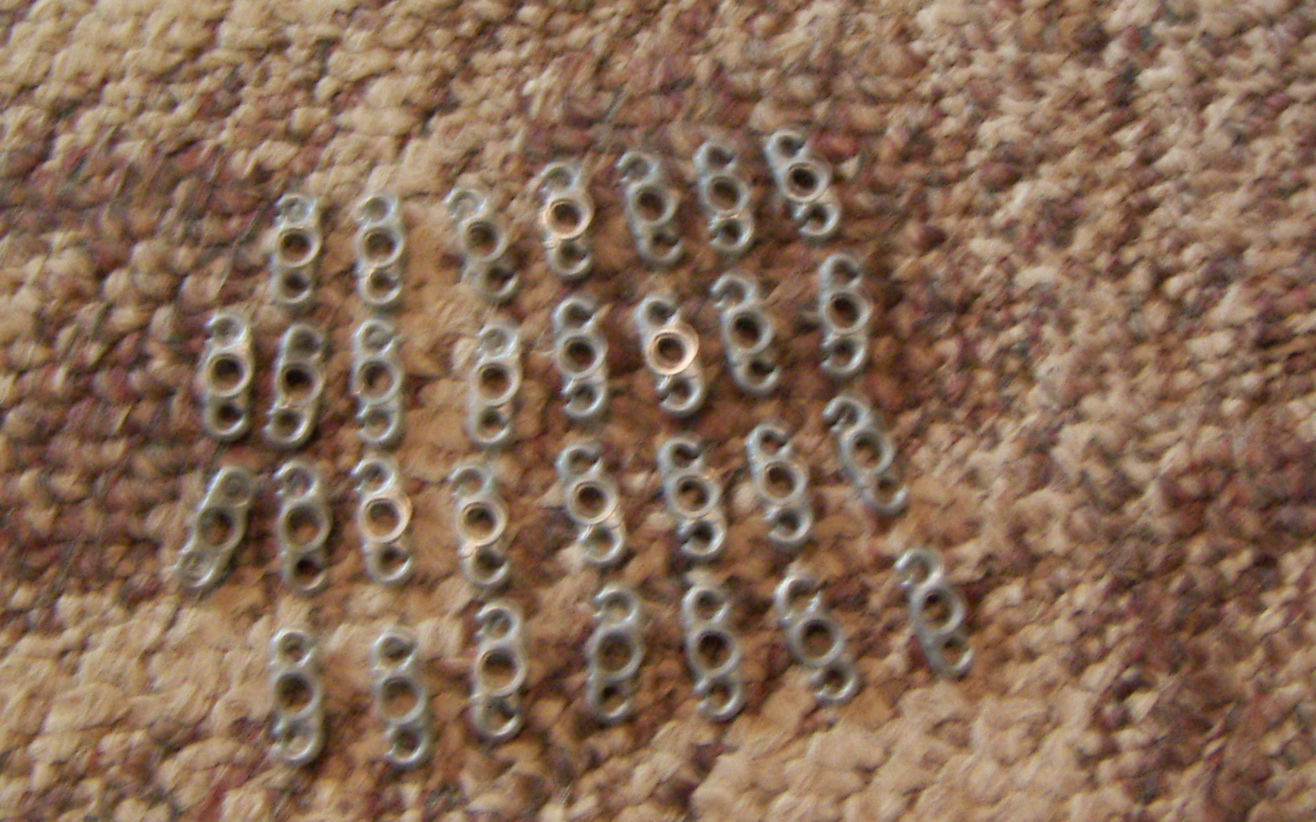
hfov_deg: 44.2
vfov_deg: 28.6
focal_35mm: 45
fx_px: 1614
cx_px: 559
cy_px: 423
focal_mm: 4.7
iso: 200
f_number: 2.8
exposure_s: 1/8
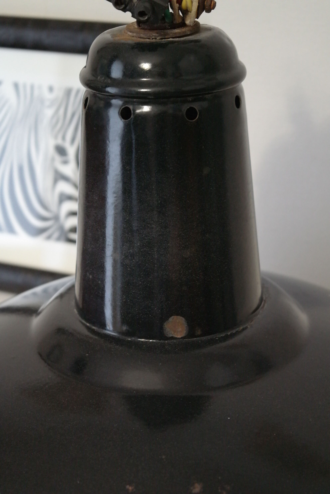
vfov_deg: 26.3
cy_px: 247
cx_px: 165
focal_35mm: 77
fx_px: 1059
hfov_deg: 17.7
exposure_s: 1/13
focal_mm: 50
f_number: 5.6
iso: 3200
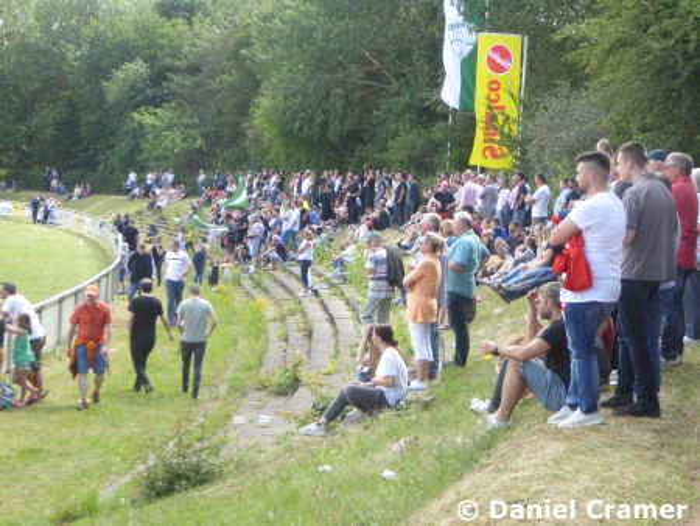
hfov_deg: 20.0
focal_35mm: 98
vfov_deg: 15.1
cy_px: 263
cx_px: 350
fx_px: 1983
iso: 100
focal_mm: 17.5
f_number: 5
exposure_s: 1/60
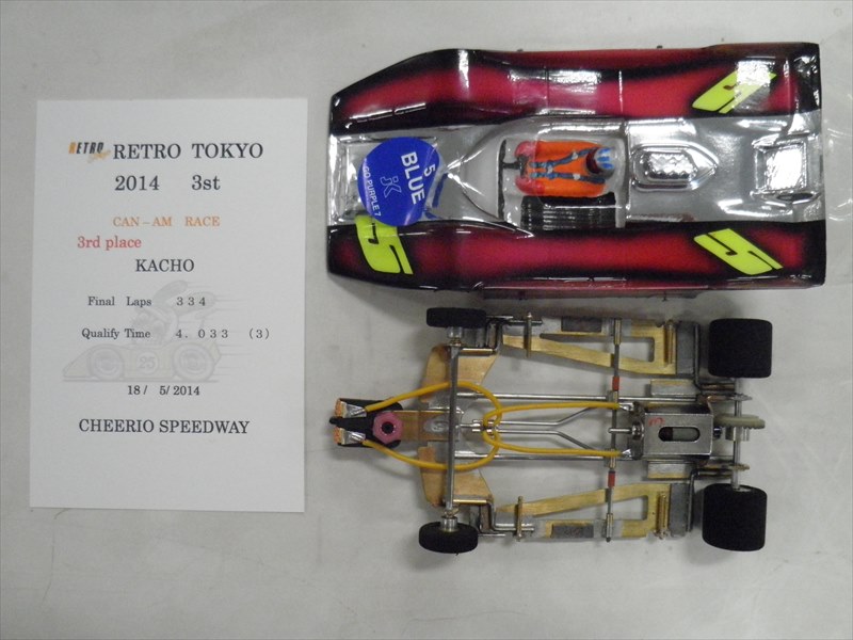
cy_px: 320
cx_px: 426
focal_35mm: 28
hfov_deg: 63.4
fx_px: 690
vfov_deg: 49.7
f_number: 3.2
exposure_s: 1/100
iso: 800
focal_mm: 5
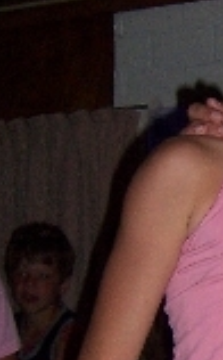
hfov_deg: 8.0
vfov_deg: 13.3
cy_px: 317
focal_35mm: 156
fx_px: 1525
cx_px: 422
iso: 125
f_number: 2.8
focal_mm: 6.2
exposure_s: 1/60
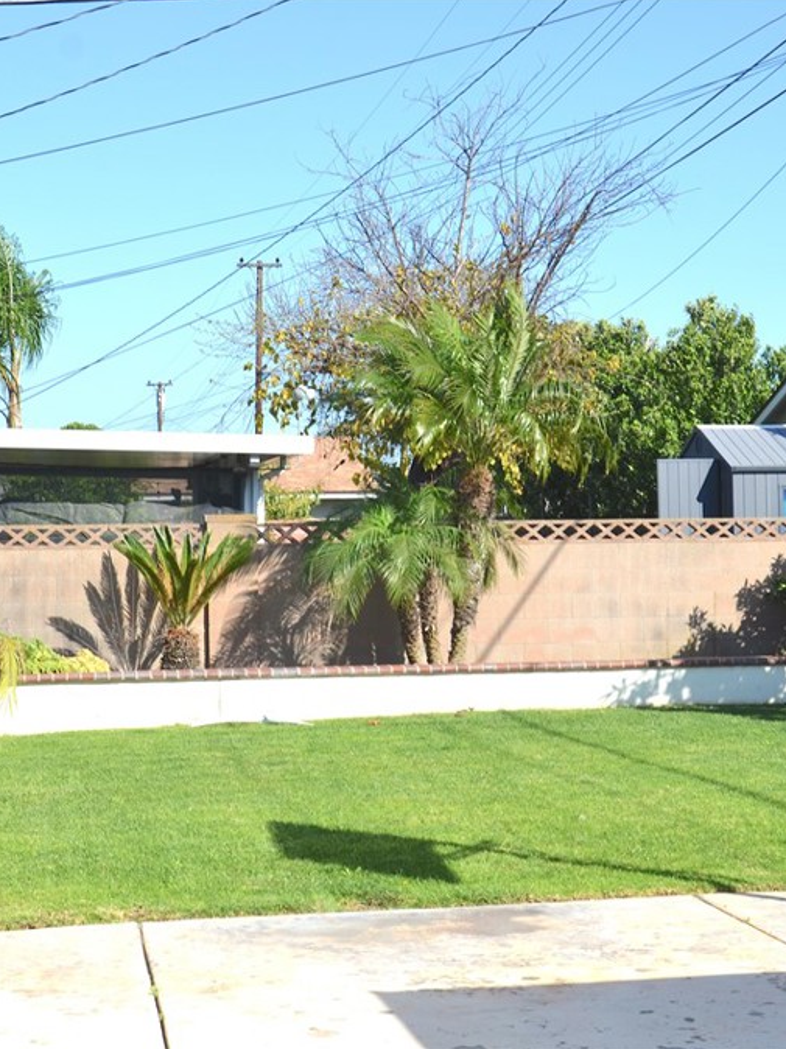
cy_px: 523
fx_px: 2121
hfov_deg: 21.0
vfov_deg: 27.8
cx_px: 417
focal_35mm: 70
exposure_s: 1/250
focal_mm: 32
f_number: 8
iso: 100
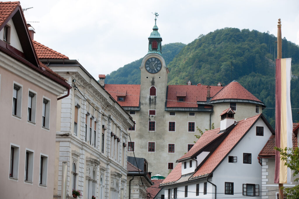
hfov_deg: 16.4
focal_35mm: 125
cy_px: 100
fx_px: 1038
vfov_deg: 11.0
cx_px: 150
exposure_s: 1/200
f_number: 7.1
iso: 80
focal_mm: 125
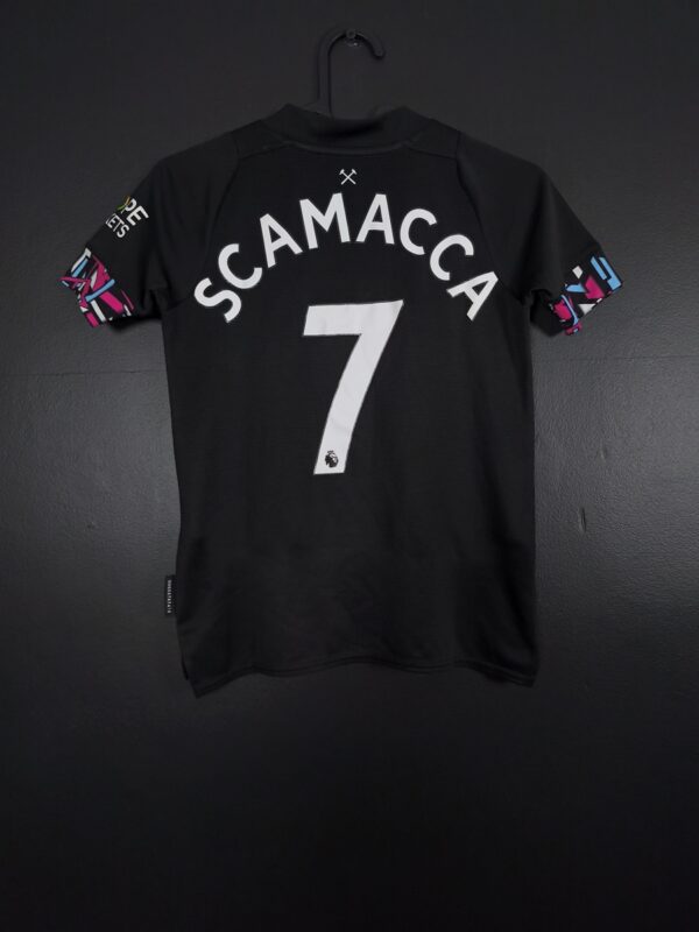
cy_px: 466
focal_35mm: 23
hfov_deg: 58.9
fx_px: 619
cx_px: 350
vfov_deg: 73.9
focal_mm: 6.57
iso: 400
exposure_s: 1/125
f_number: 1.6
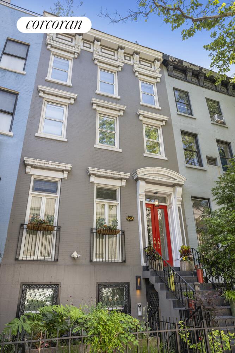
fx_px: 235
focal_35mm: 24
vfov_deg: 73.7
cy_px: 176
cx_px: 118
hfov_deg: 53.1
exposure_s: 1/40
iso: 100
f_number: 8
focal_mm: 24
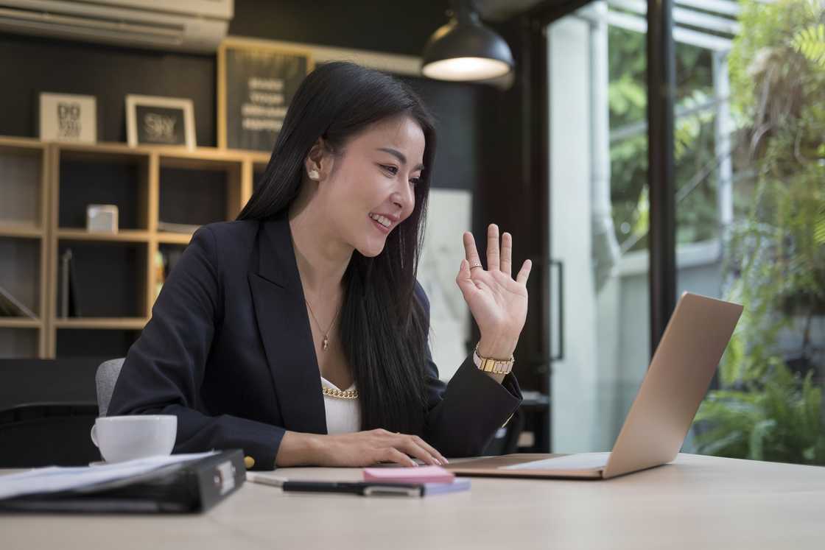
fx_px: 1215
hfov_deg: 37.5
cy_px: 275
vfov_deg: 25.5
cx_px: 412
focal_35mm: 53
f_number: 2
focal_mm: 35
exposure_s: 1/160
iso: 400
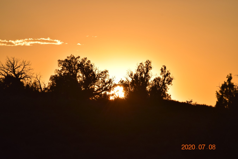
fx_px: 1983
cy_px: 80
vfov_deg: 4.6
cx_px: 119
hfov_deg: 6.9
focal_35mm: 300
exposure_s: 1/1250
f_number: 13
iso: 200
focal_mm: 200
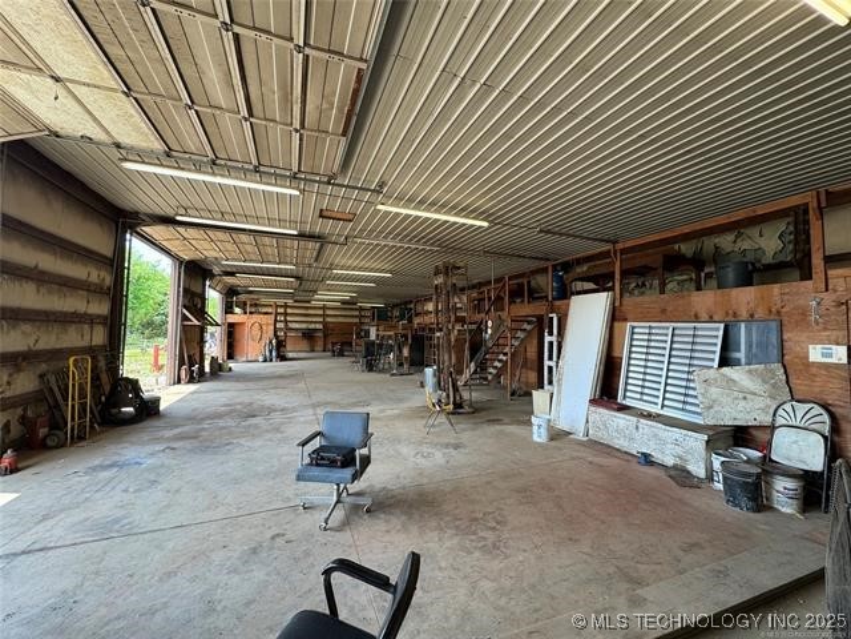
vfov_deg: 85.7
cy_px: 320
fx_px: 344
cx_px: 426
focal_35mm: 14
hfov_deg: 102.1
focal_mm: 2.22
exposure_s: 1/120
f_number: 2.2
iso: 64
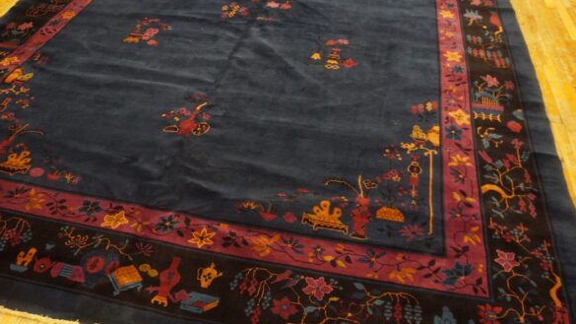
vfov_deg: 40.2
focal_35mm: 29
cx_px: 288
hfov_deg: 66.1
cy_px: 158
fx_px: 443
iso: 2500
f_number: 4
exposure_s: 1/60
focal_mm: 18
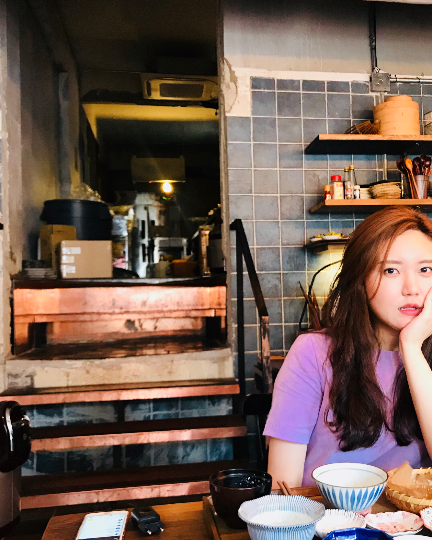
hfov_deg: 39.8
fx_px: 591
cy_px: 271
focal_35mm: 37
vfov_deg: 49.1
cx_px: 273
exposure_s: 1/15
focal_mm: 3.99
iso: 64
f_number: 1.8
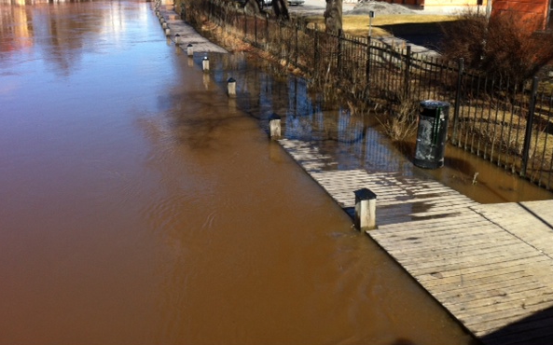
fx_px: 603
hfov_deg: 49.3
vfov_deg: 31.8
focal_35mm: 40
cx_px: 267
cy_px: 126
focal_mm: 3.85
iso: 80
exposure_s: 1/754
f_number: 2.8
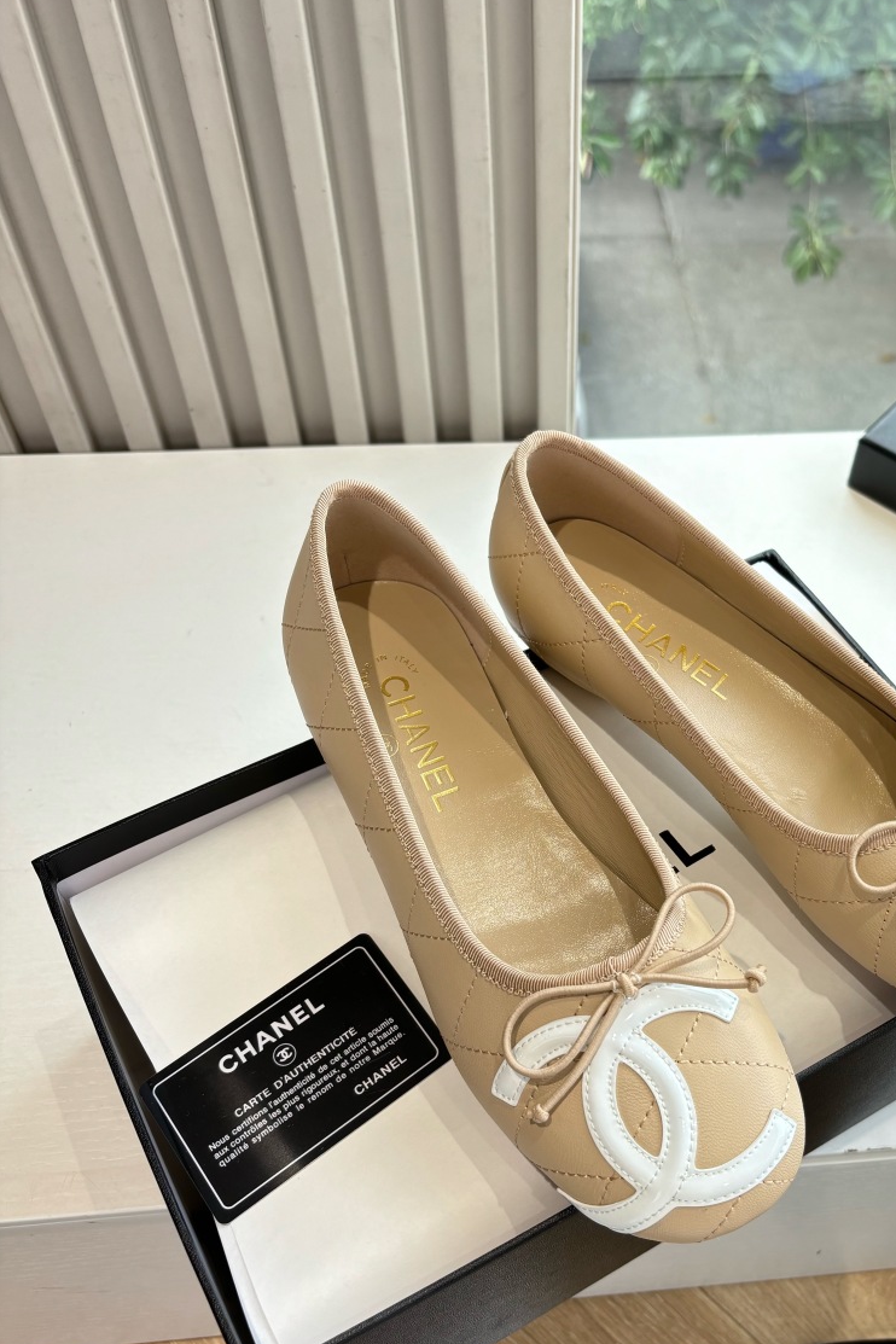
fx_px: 1307
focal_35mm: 35
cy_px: 738
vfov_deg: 54.3
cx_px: 647
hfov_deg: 37.1
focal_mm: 5.96
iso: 40
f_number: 1.6
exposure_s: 1/247
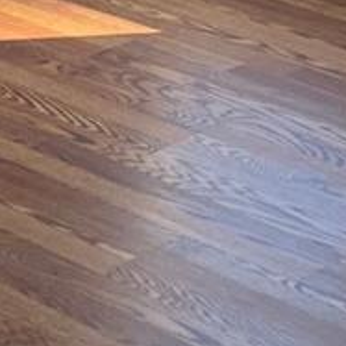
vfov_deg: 8.9
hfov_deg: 9.1
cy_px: -270
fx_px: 2137
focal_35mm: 189
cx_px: -91
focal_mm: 5.1
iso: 40
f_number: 1.6
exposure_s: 1/248
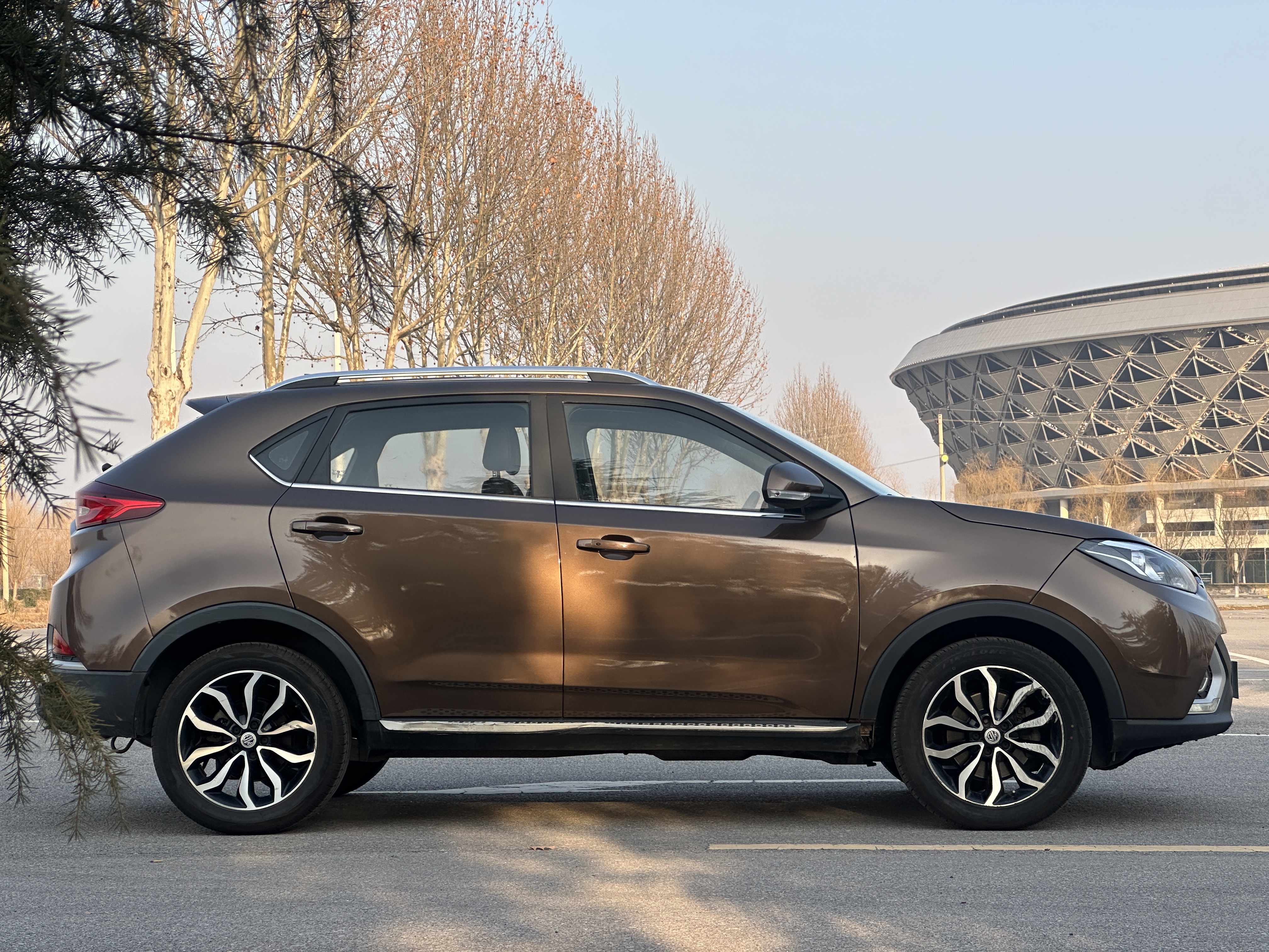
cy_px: 476
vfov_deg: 19.1
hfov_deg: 25.3
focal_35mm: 77
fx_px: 2823
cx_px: 634
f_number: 2.8
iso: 32
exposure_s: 1/294
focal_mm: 9
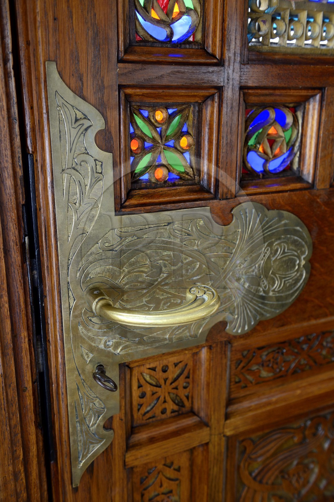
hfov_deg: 36.8
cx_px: 167
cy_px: 251
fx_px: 502
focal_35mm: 36
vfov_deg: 53.2
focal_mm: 36
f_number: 5
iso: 800
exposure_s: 1/50
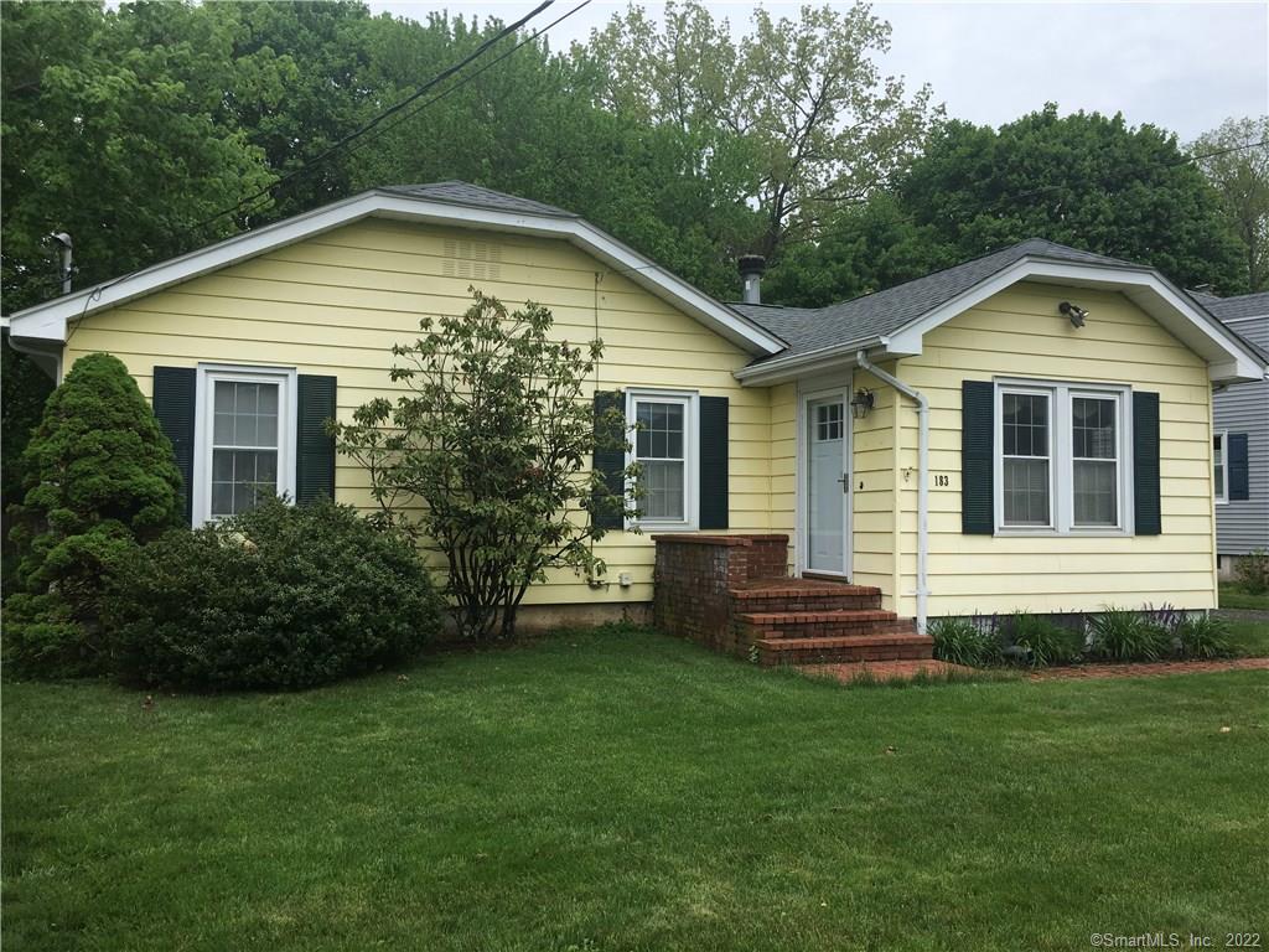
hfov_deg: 61.7
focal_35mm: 29
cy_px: 476
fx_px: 1063
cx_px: 634
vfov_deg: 48.2
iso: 25
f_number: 2.2
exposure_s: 1/1099
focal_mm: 4.15
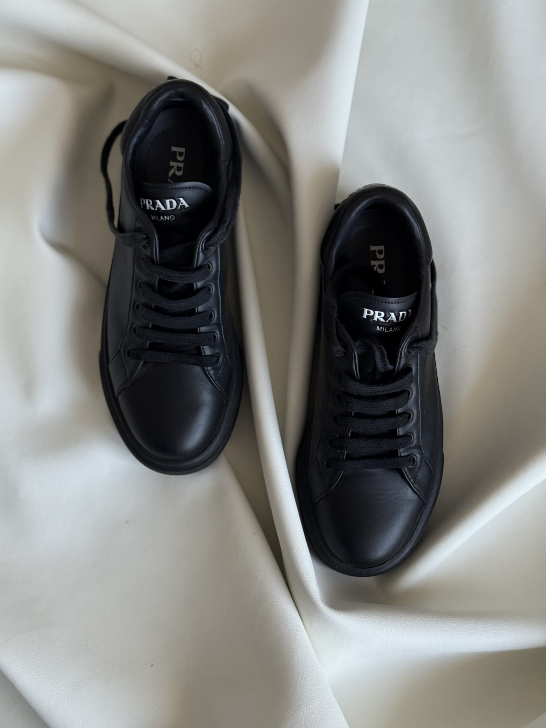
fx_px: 1009
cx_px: 273
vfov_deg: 39.7
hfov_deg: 30.3
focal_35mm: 48
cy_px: 364
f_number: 1.78
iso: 200
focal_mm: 6.76
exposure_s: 1/99
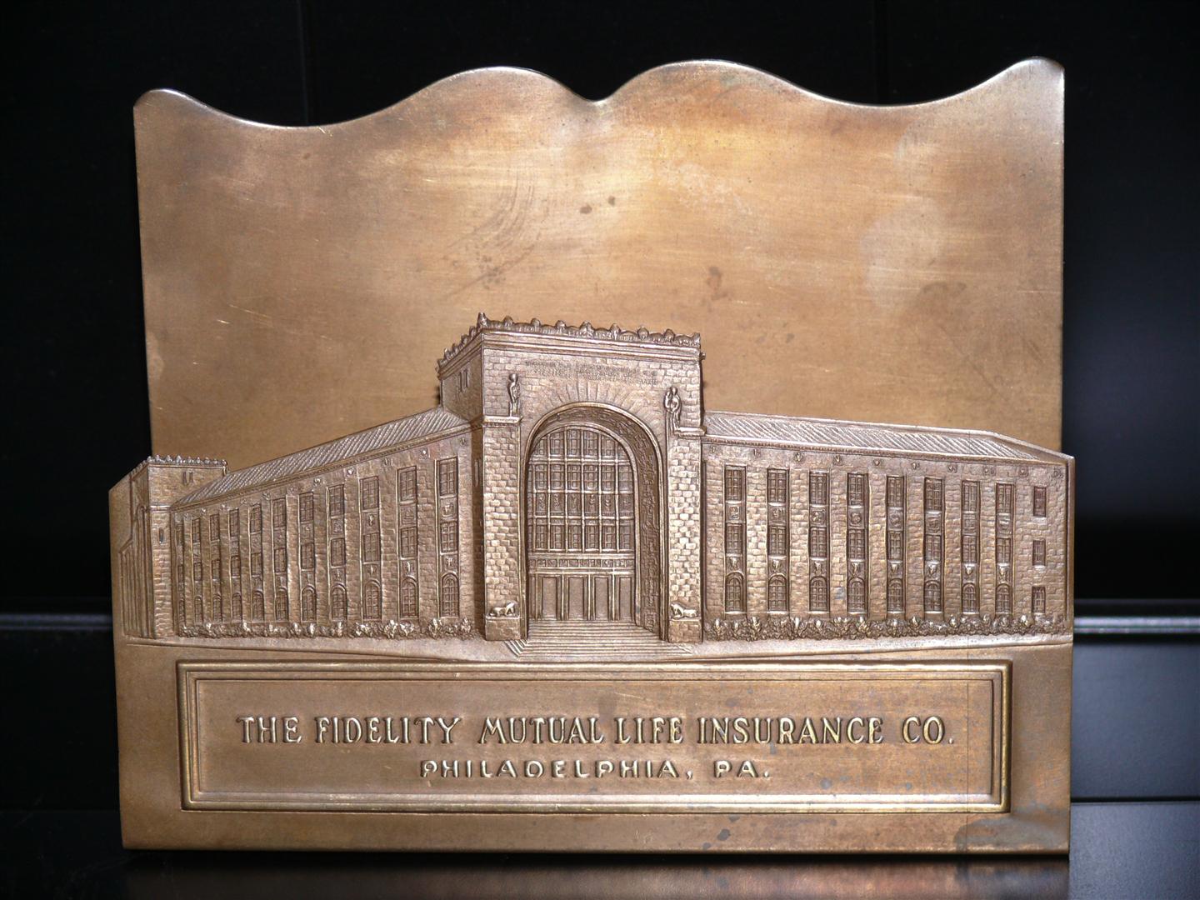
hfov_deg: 17.1
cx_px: 600
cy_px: 450
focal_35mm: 115
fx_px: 3987
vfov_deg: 12.9
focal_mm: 24.2
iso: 100
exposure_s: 1/30
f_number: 3.6
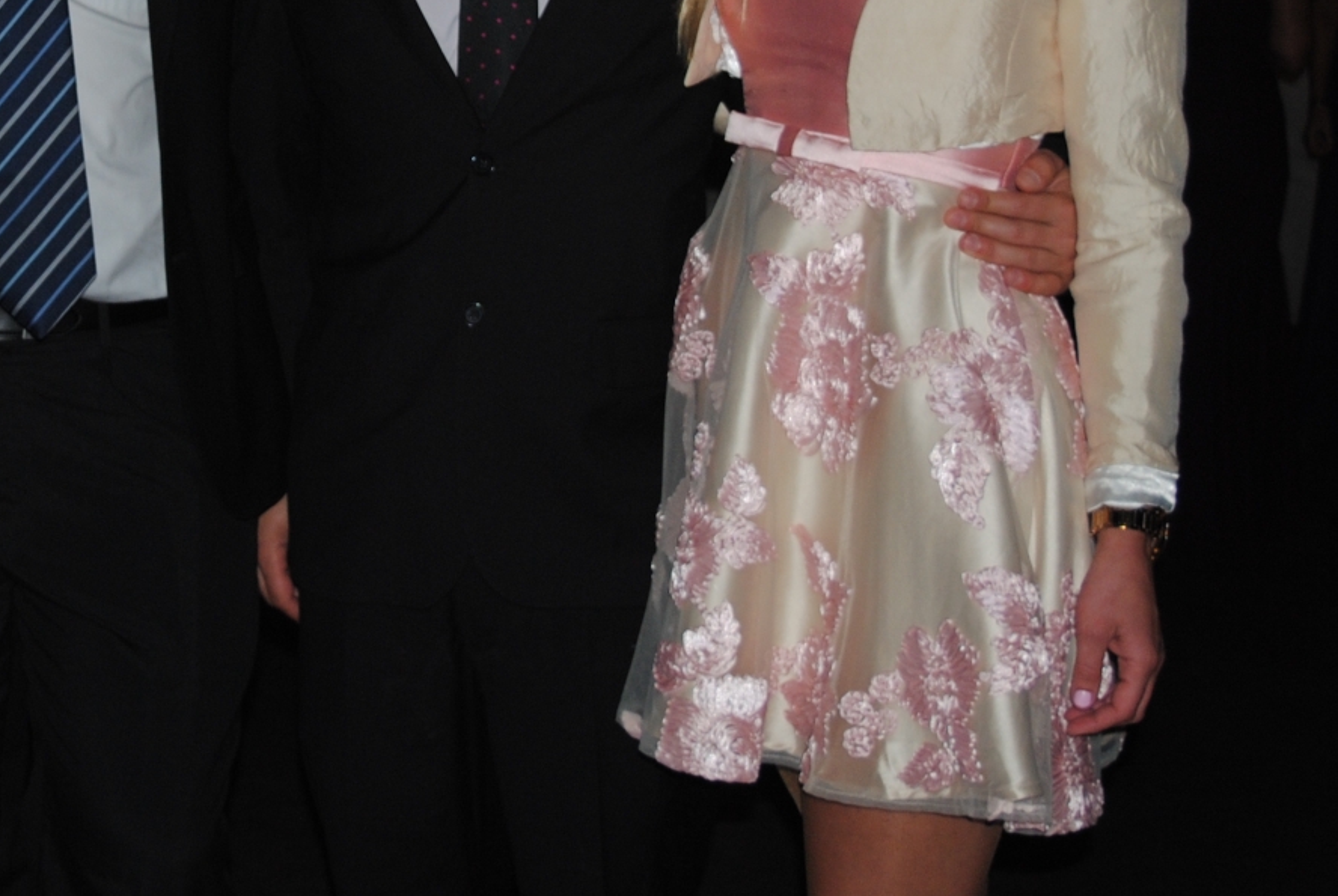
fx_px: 3164
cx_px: 283
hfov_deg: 23.6
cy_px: 57
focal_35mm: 85
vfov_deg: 15.9
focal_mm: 26
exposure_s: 1/60
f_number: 4
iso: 200
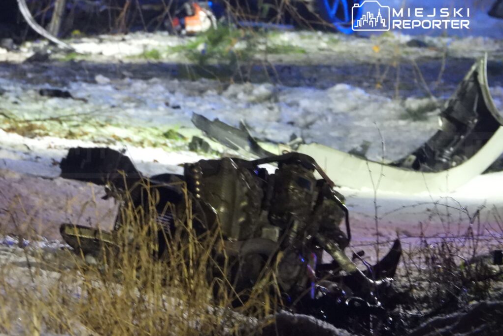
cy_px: 155
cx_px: 252
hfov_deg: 2.0
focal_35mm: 1043
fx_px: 14574
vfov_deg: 1.3
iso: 1600
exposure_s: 1/3
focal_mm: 180
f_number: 5.6
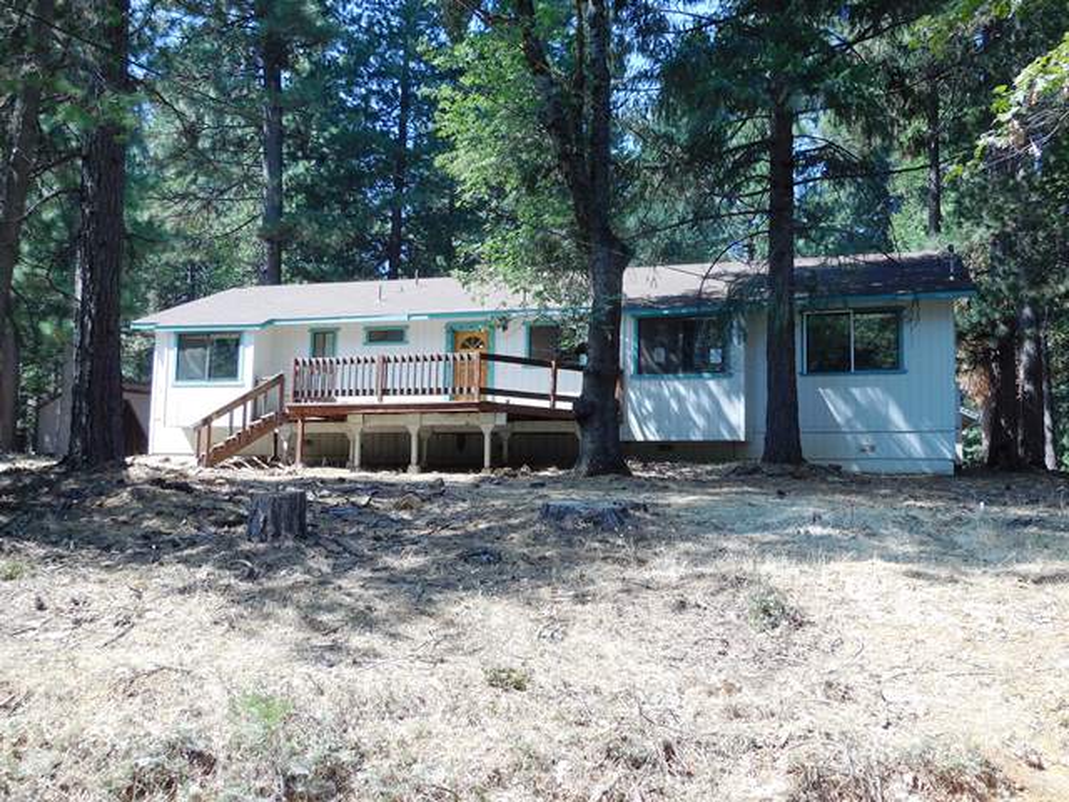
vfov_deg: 41.8
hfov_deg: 54.0
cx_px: 534
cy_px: 401
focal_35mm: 34
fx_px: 1050
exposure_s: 1/320
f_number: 3.4
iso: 125
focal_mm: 6.1
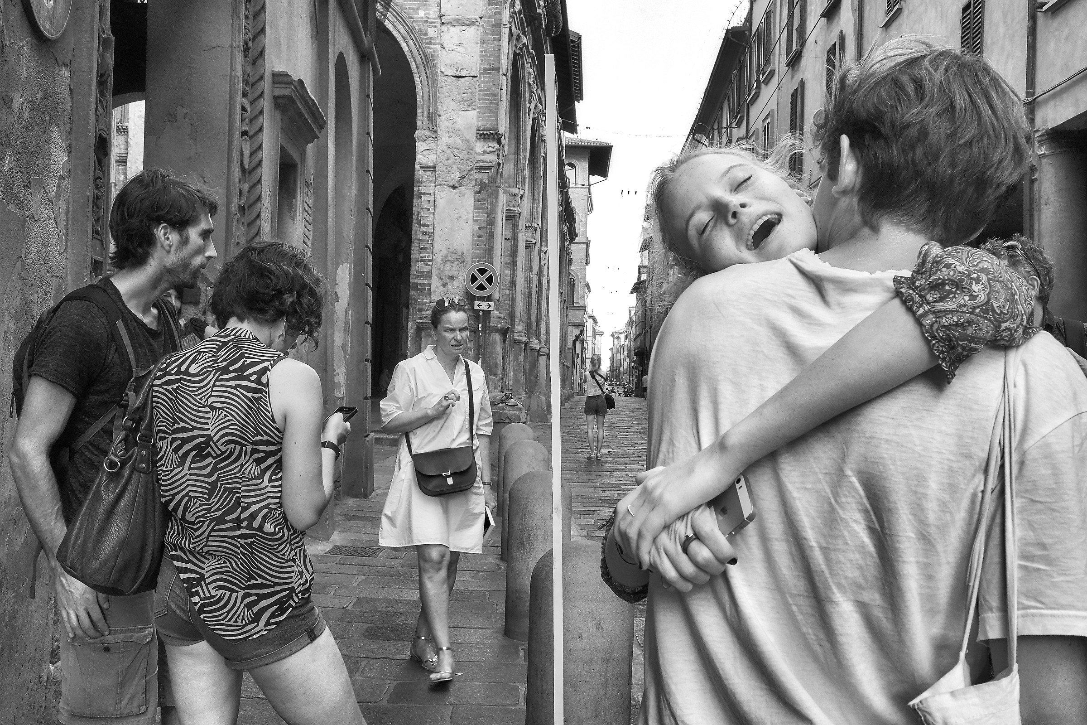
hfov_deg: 54.4
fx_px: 1057
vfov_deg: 37.9
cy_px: 362
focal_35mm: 35
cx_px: 544
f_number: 11
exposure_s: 1/125
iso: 1600
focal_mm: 23
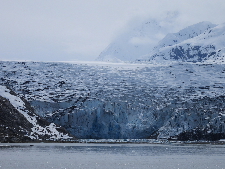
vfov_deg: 8.0
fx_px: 1202
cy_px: 84
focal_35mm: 185
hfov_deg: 10.7
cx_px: 112
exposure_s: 1/1600
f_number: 6.3
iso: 100
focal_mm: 33
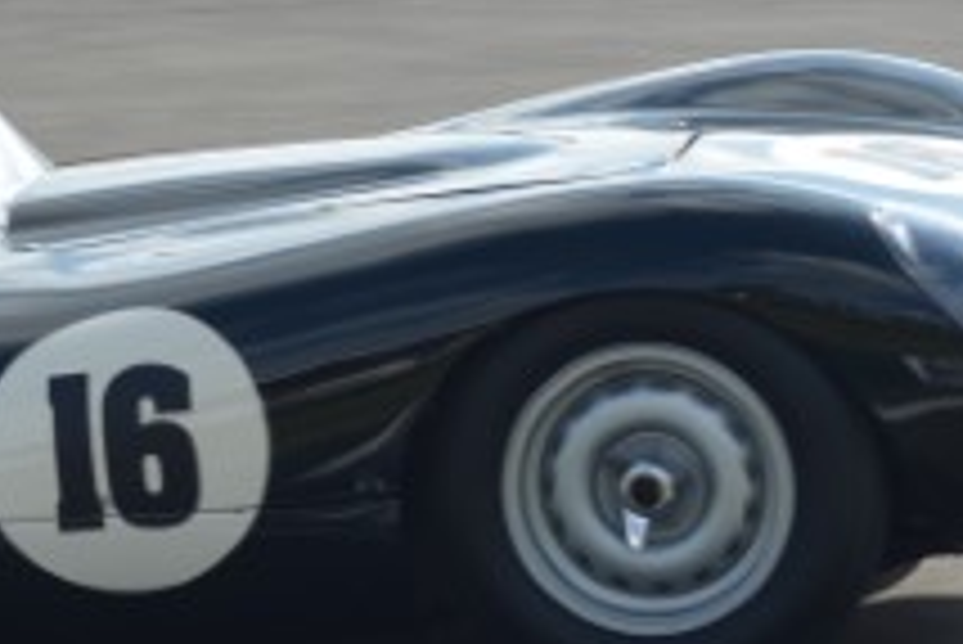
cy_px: 227
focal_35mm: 343
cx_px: 117
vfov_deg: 4.0
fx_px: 9181
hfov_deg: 6.0
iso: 400
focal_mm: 70
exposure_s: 1/320
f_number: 11
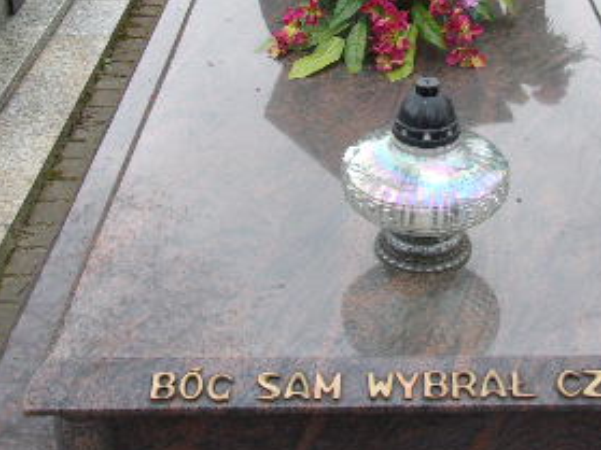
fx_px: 1076
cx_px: 427
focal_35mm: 62
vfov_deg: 22.9
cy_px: 32
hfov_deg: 30.8
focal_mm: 4.9
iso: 80
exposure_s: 1/110
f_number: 3
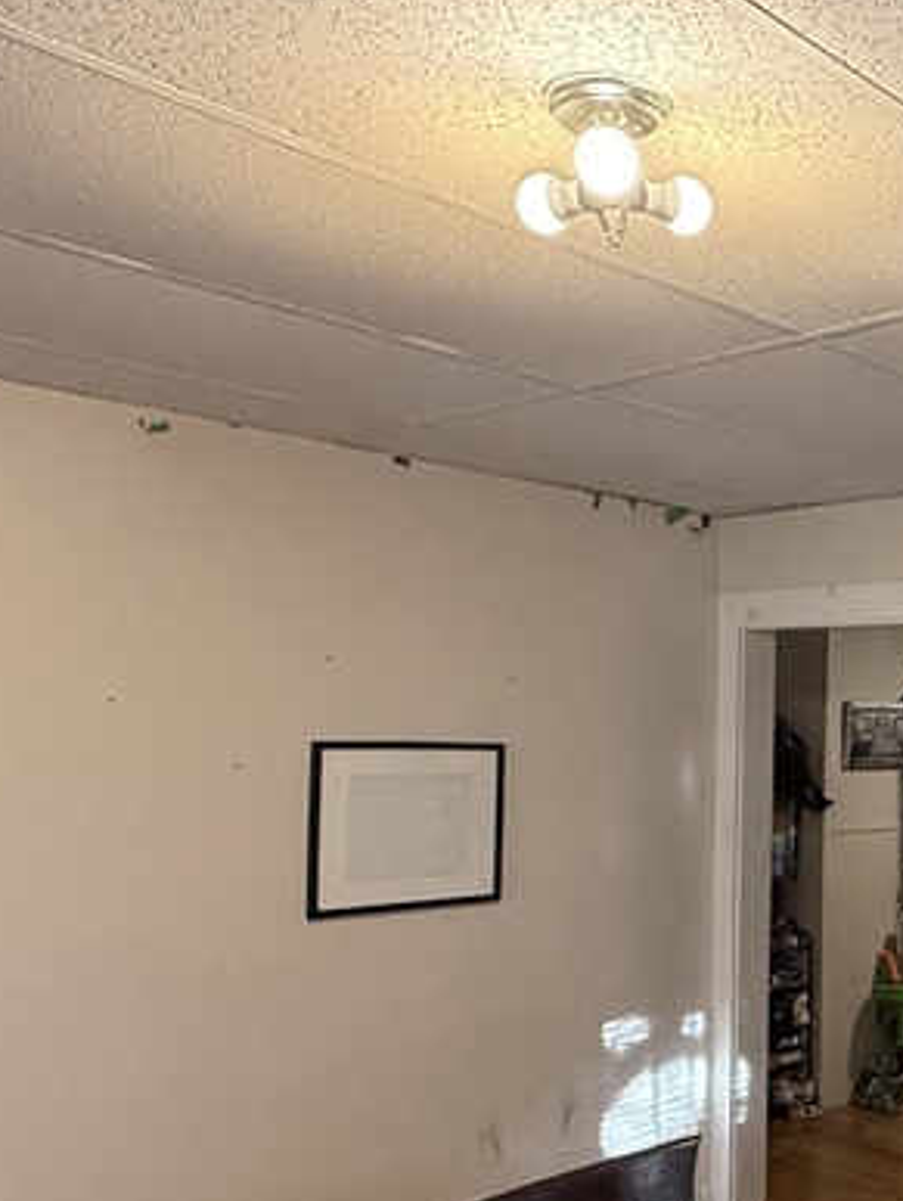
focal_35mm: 37
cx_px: 922
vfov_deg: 49.8
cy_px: 726
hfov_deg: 34.8
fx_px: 1285
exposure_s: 1/120
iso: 500
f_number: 2.2
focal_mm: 2.22
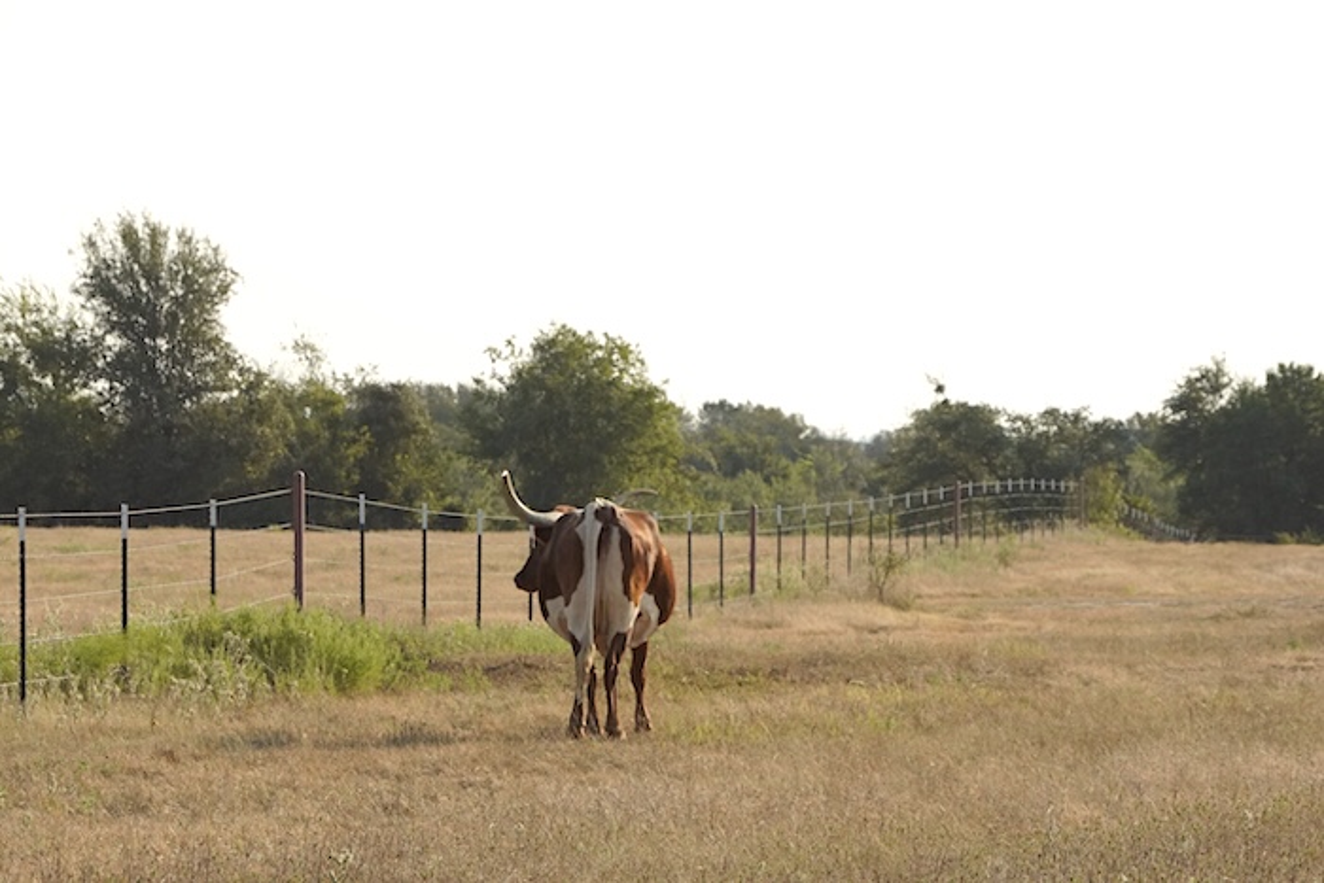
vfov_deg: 8.6
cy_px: 442
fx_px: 5848
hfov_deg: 12.9
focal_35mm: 159
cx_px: 662
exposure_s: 1/3200
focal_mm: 106
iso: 2000
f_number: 9
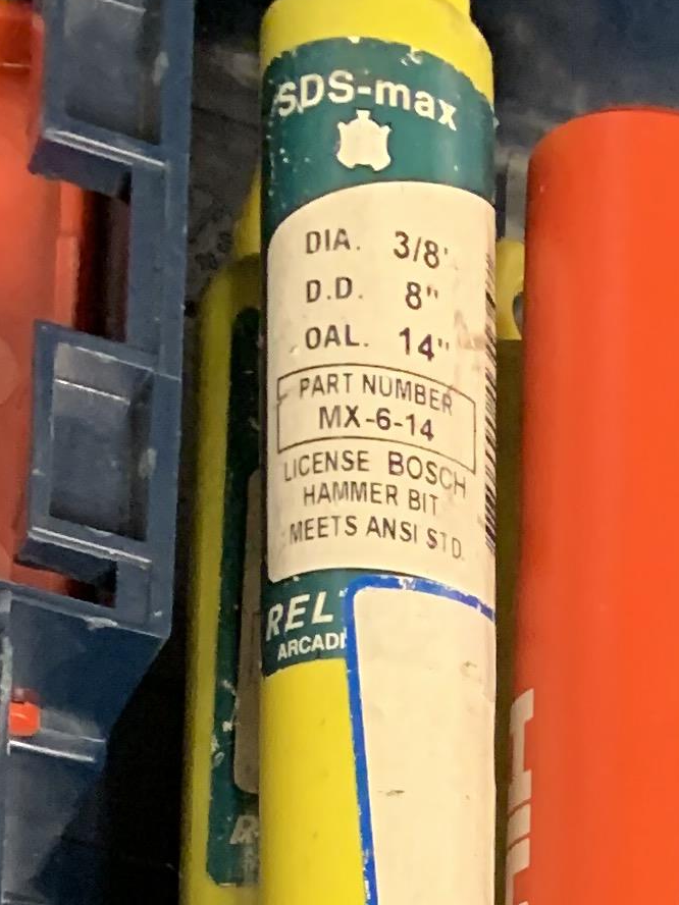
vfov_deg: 13.4
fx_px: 3086
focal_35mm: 118
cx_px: 1114
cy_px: 1998
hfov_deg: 11.8
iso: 320
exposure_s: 1/40
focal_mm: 4.25
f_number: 1.8
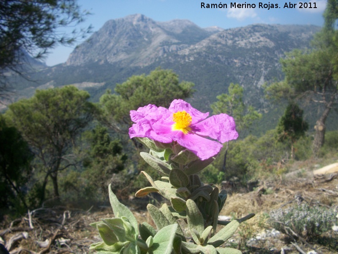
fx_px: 342
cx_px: 169
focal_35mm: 35
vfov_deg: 40.7
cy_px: 127
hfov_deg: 52.6
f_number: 5.6
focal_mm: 6.3
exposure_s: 1/250
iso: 80
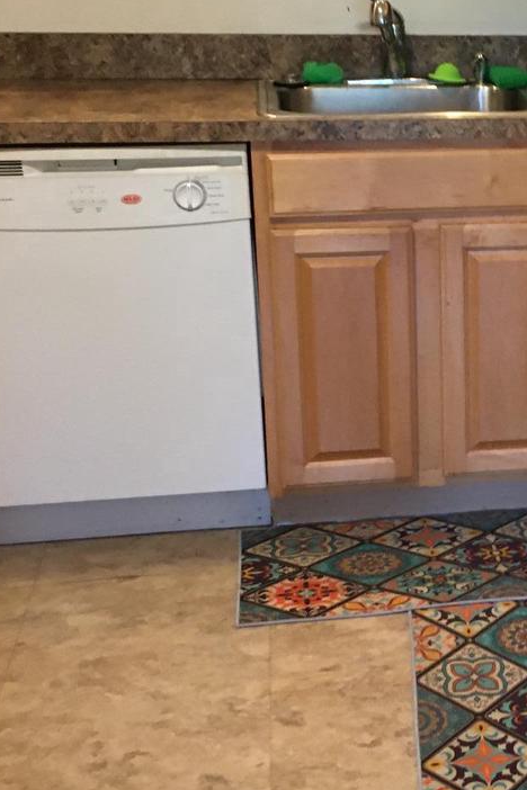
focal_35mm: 66
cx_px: 636
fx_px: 1449
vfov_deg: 30.5
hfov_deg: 19.4
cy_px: 350
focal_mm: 4.15
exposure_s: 1/30
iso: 125
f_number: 2.2
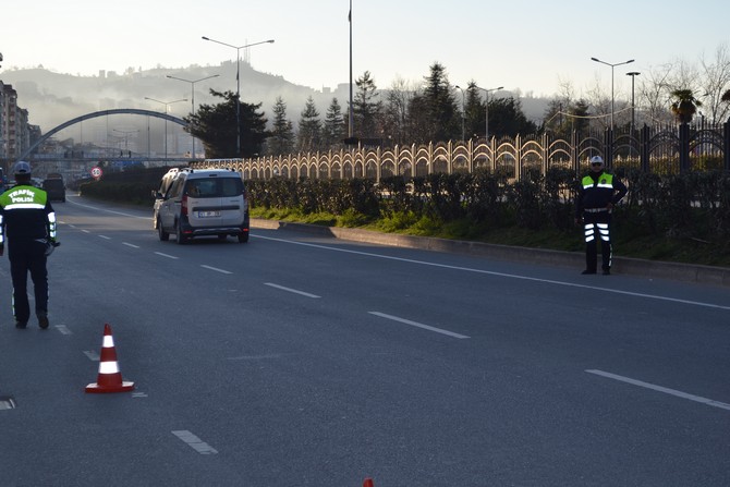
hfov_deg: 24.6
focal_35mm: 82
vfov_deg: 16.6
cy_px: 244
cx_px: 365
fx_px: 1673
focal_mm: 55
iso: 100
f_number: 8
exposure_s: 1/200
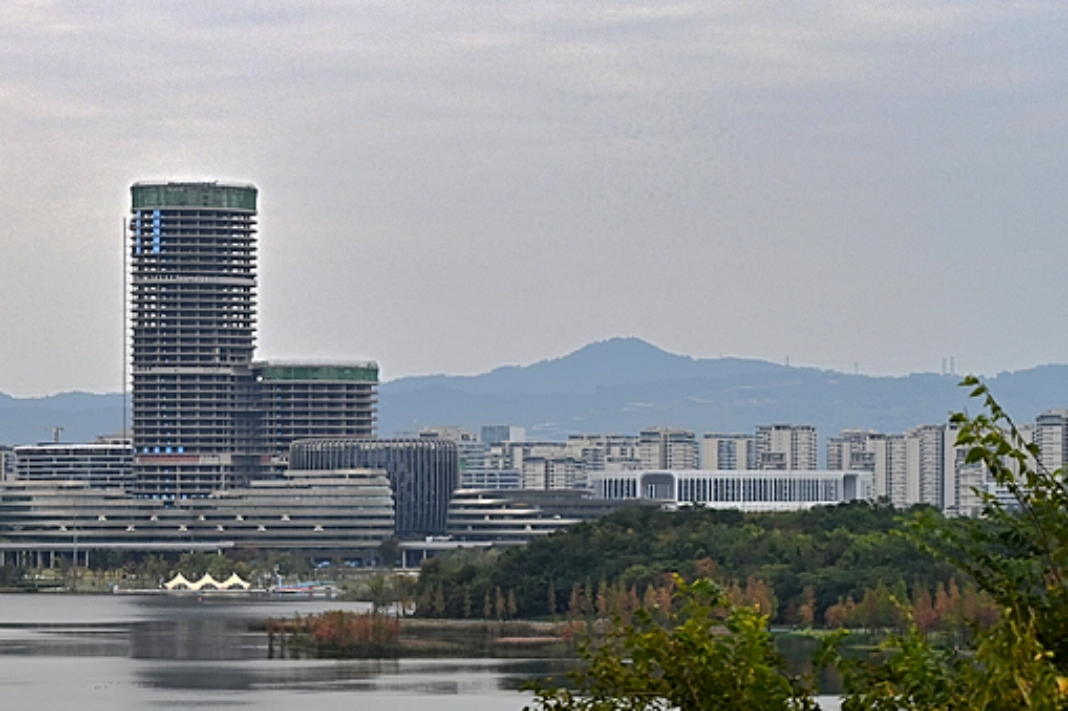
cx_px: -141
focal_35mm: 165
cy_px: 635
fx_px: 4893
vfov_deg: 8.3
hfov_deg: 12.2
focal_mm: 70
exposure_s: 1/320
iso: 360
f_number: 8
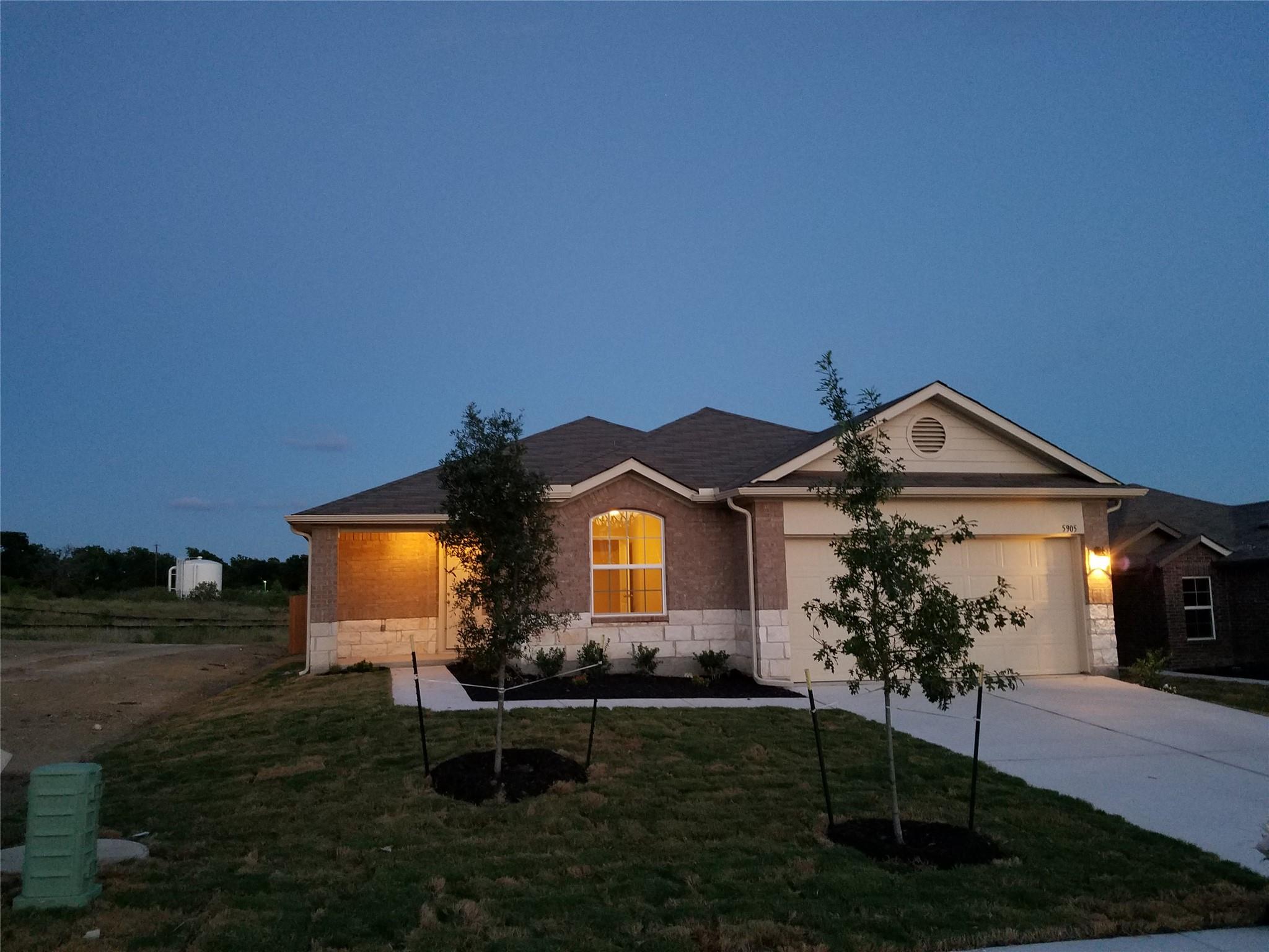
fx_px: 953
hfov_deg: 67.3
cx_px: 634
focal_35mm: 26
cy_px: 476
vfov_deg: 53.1
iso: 250
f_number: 1.7
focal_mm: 4.2
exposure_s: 1/10
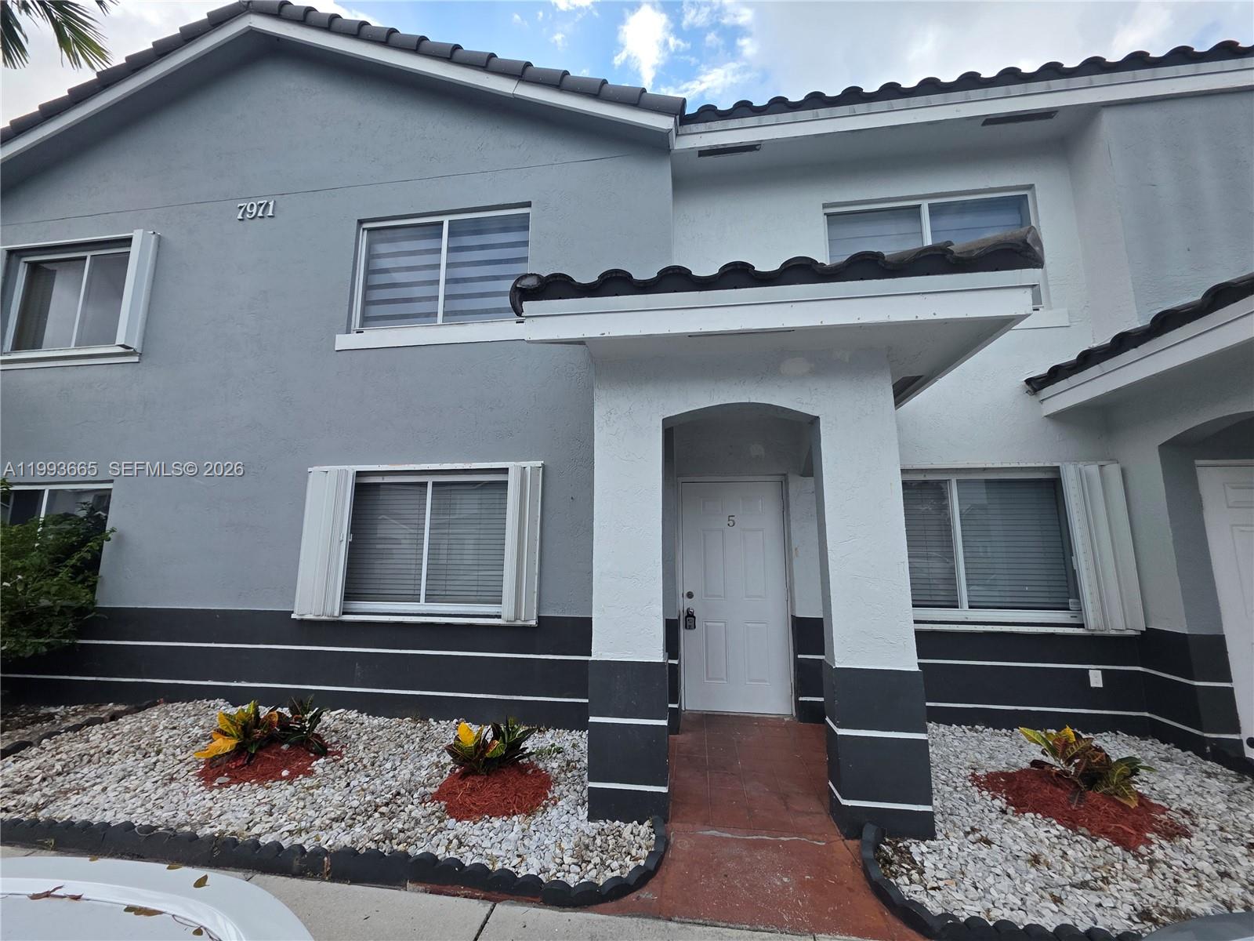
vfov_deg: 89.9
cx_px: 627
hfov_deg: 106.2
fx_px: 471
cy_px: 470
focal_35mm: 13
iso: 80
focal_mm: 2.2
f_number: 1.9
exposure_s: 1/2000
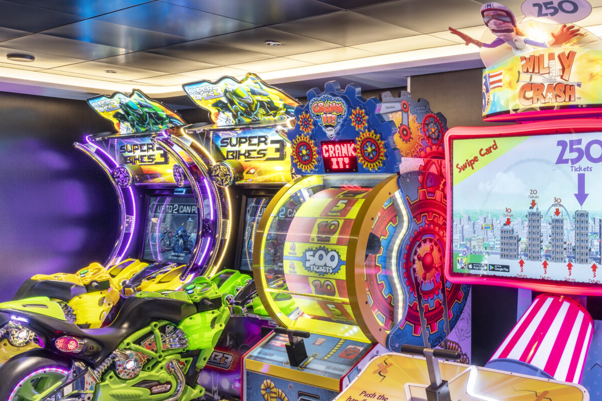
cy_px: 192
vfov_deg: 31.2
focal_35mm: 43
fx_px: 719
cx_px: 471
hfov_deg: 43.6
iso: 200
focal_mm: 20
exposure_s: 1/6
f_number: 11
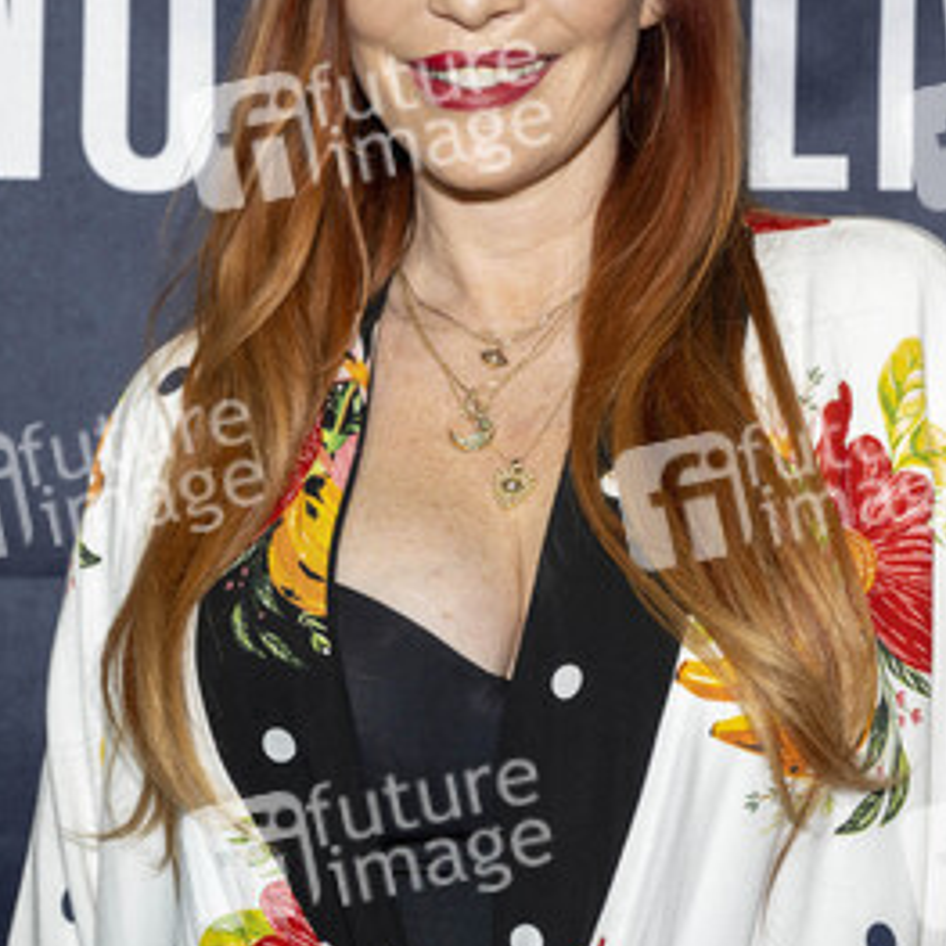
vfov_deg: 14.6
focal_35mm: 119
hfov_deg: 14.7
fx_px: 3679
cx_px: 471
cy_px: 306
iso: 800
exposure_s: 1/200
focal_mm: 92
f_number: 5.6
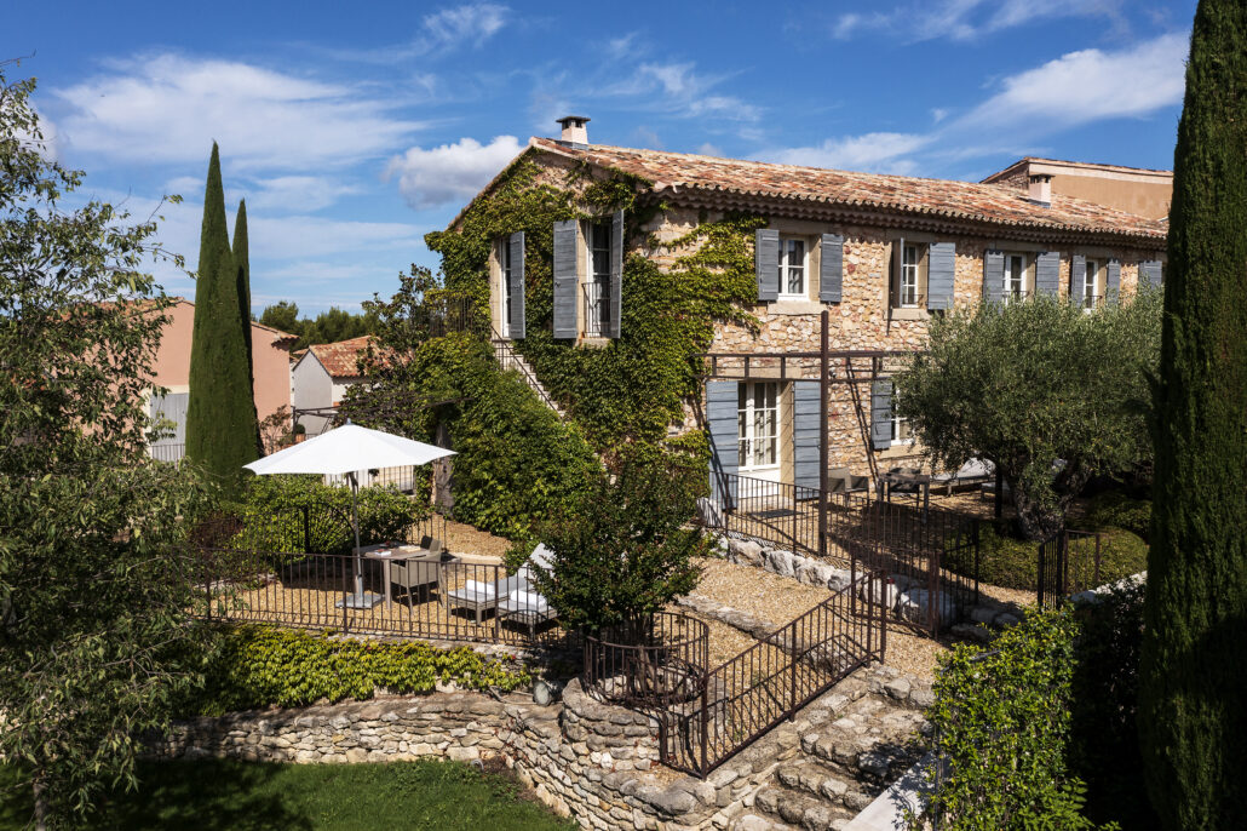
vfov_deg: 46.4
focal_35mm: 28
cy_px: 416
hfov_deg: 65.5
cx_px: 624
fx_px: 970
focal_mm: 10.26
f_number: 5.6
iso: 100
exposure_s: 1/1000
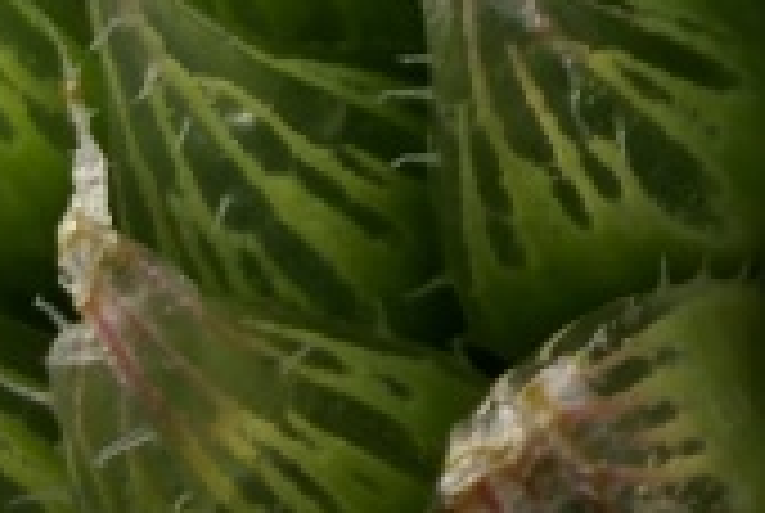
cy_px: -729
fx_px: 15752
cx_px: 1390
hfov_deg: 2.8
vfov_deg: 1.9
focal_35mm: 740
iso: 200
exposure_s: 1/125
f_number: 8
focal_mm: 105
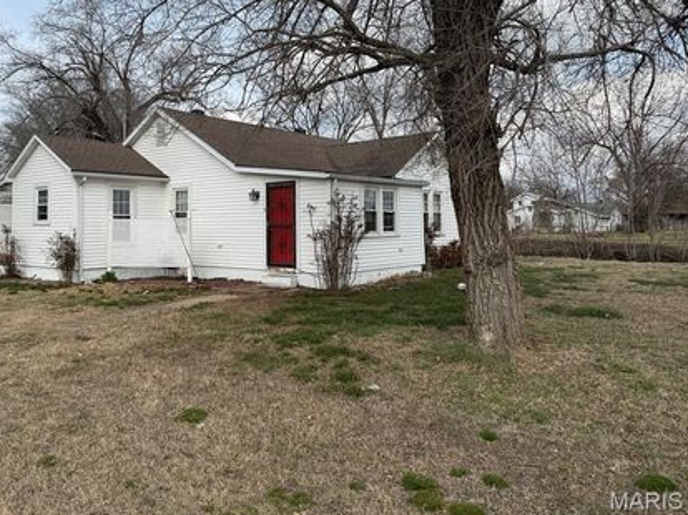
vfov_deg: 47.9
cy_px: 207
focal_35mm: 29
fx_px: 576
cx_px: 276
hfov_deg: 61.2
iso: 80
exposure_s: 1/4673
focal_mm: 6.76
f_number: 1.78
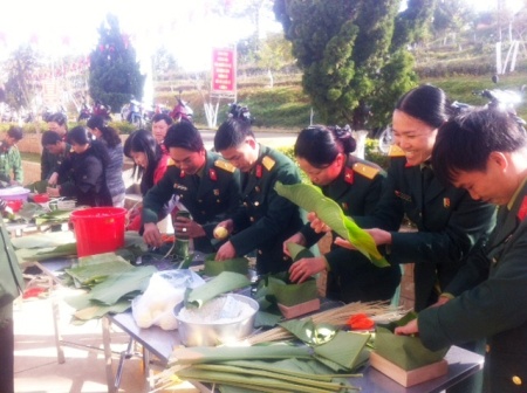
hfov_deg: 52.7
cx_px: 264
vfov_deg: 40.6
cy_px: 196
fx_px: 532
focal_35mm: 35
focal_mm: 3.85
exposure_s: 1/234
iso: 80
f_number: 2.8
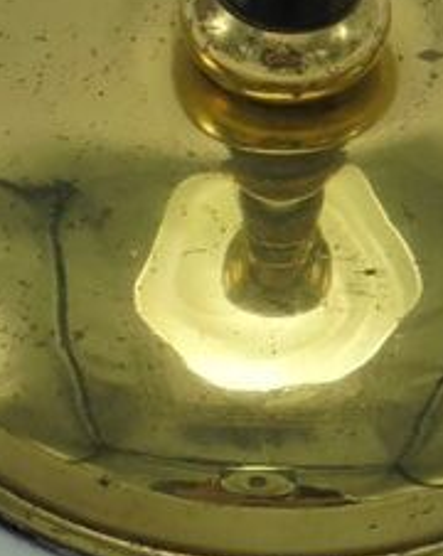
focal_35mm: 148
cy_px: -445
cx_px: 309
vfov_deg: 12.0
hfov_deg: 10.4
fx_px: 2432
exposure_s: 1/80
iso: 100
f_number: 4.2
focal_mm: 6.9
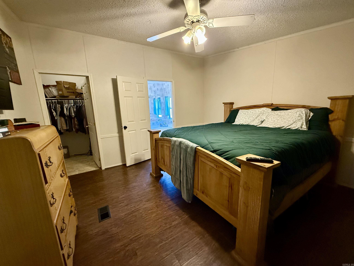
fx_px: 143
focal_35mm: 14
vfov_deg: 85.7
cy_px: 133
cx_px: 177
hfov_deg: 102.1
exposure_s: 1/60
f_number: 2.2
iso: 800
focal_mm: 2.22
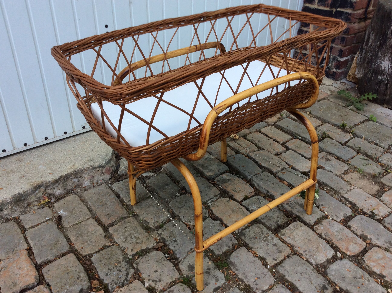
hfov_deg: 56.9
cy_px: 146
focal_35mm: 32
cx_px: 196
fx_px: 362
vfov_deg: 44.1
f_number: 2.4
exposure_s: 1/136
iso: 32
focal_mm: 3.3
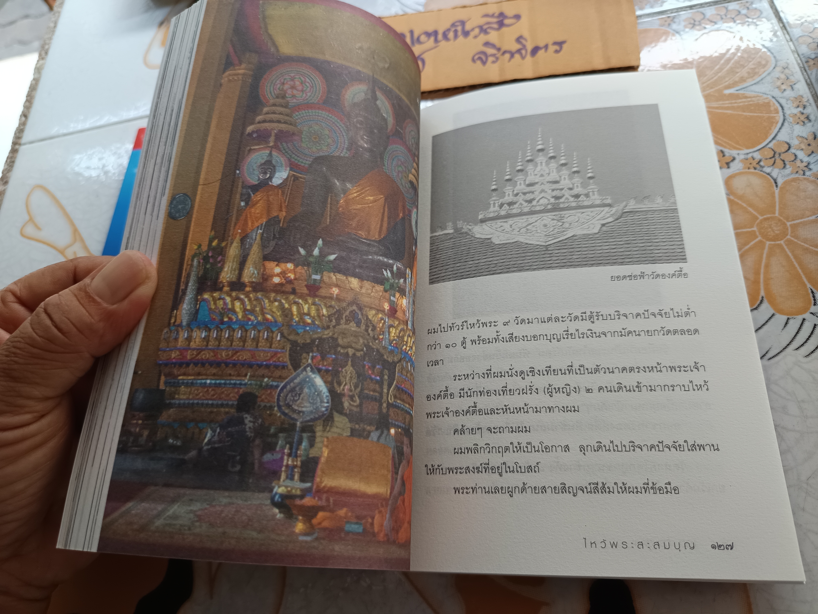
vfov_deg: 56.8
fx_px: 567
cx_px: 409
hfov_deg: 71.6
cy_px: 307
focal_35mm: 24
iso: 324
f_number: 1.7
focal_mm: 5.31
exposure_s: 1/50
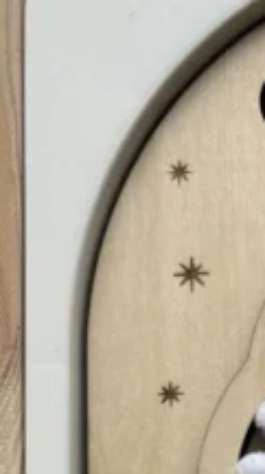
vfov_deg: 18.3
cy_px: 693
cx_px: 506
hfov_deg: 10.7
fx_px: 1316
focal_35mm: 105
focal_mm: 5.96
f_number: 1.6
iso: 50
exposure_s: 1/121
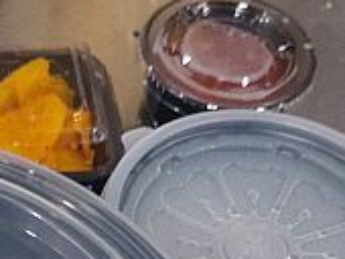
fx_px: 938
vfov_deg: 14.1
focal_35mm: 94
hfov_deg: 19.9
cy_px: 451
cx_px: -32
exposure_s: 1/24
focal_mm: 4.58
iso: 250
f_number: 2
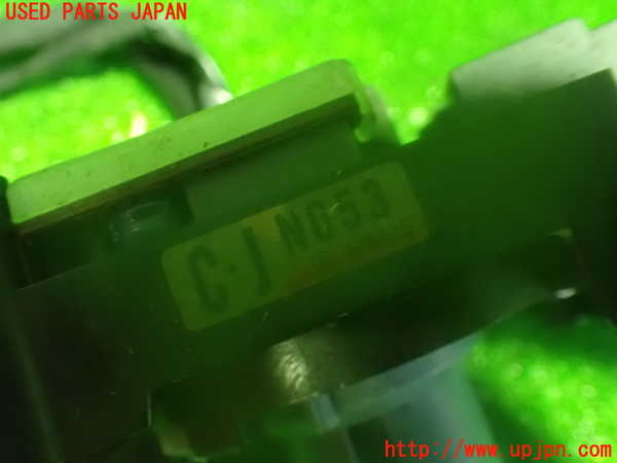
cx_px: 308
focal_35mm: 30
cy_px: 232
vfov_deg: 46.8
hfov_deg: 60.0
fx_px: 535
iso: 1600
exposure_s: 1/25
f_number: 2.3
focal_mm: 5.4
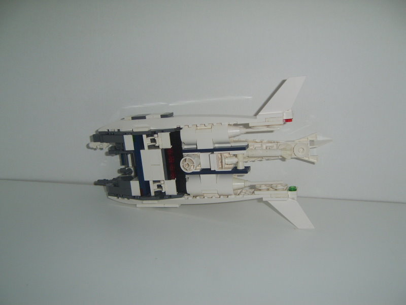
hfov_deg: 49.0
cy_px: 152
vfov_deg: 37.7
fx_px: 446
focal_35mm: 38
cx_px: 203
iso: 100
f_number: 2.8
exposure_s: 1/30
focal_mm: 7.8
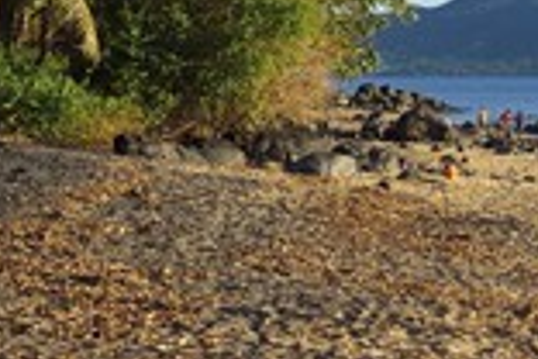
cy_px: -83
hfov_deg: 14.8
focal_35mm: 135
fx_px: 2017
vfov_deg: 10.0
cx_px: 579
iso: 200
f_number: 13
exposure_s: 1/250
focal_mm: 50
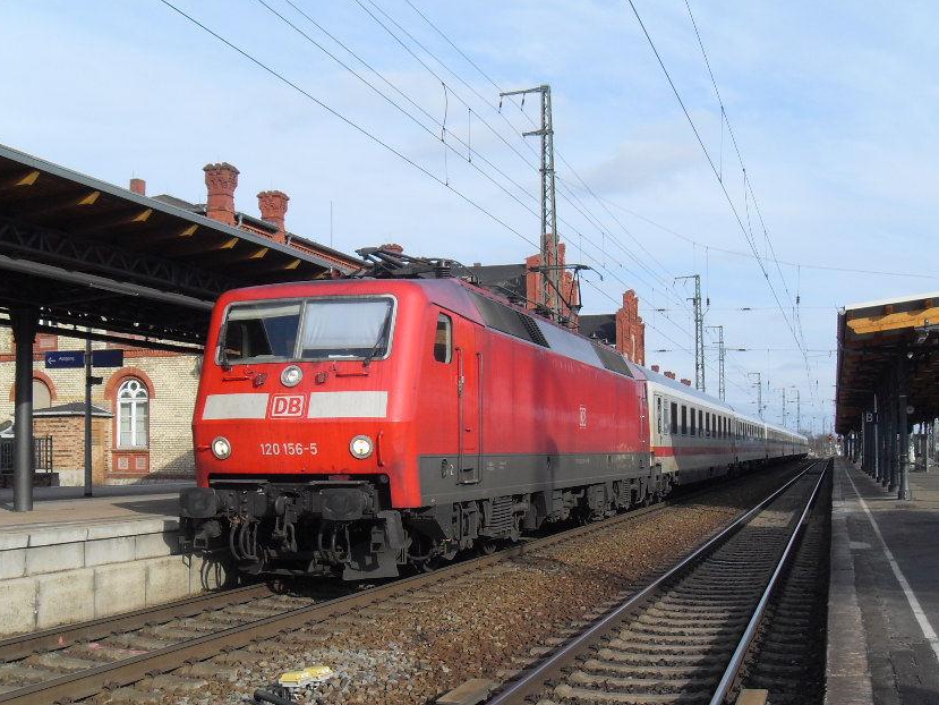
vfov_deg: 34.3
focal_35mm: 42
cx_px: 456
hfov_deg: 44.8
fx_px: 1139
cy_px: 379
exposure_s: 1/180
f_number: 7
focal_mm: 6.3
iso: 80
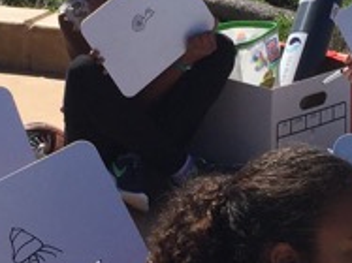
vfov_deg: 9.6
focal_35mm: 155
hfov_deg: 12.7
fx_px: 1575
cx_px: 226
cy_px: 83
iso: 32
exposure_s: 1/2825
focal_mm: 4.15
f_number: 2.2
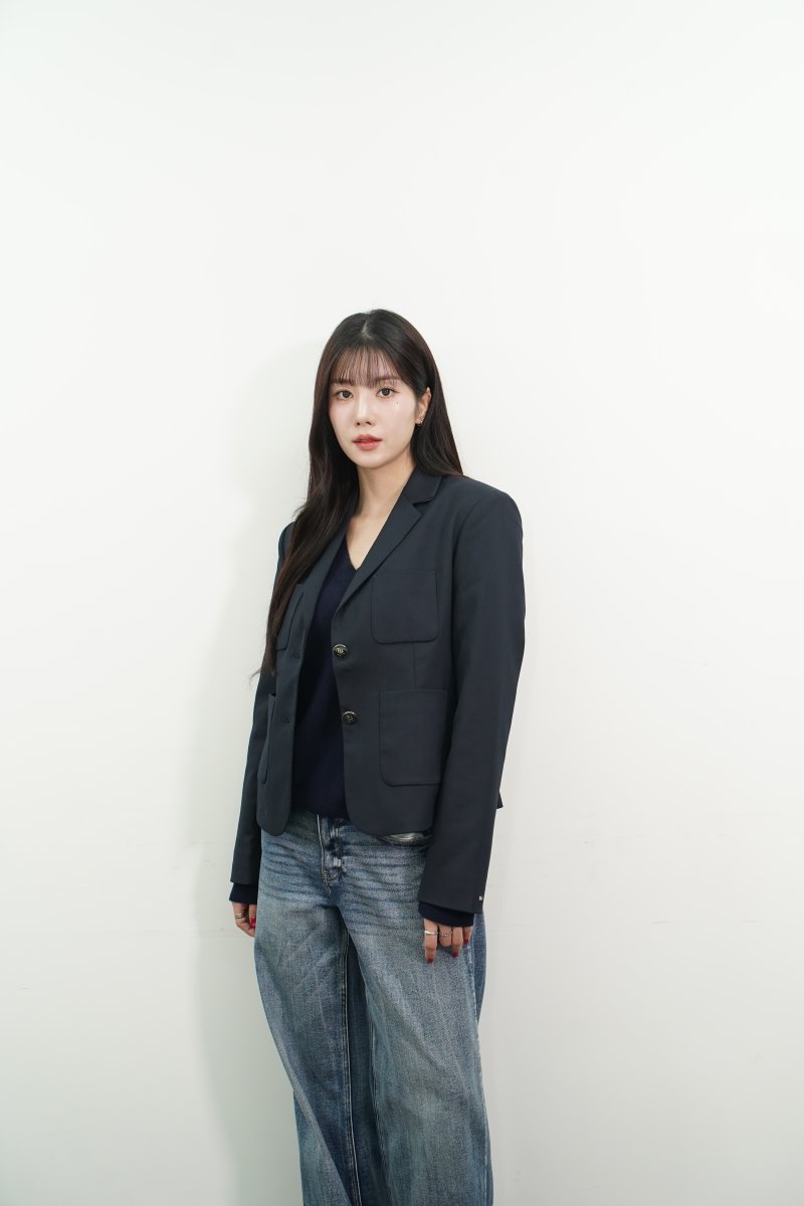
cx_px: 402
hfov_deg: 37.9
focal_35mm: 35
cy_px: 603
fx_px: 1172
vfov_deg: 54.4
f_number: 5
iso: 1250
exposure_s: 1/160
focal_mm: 35
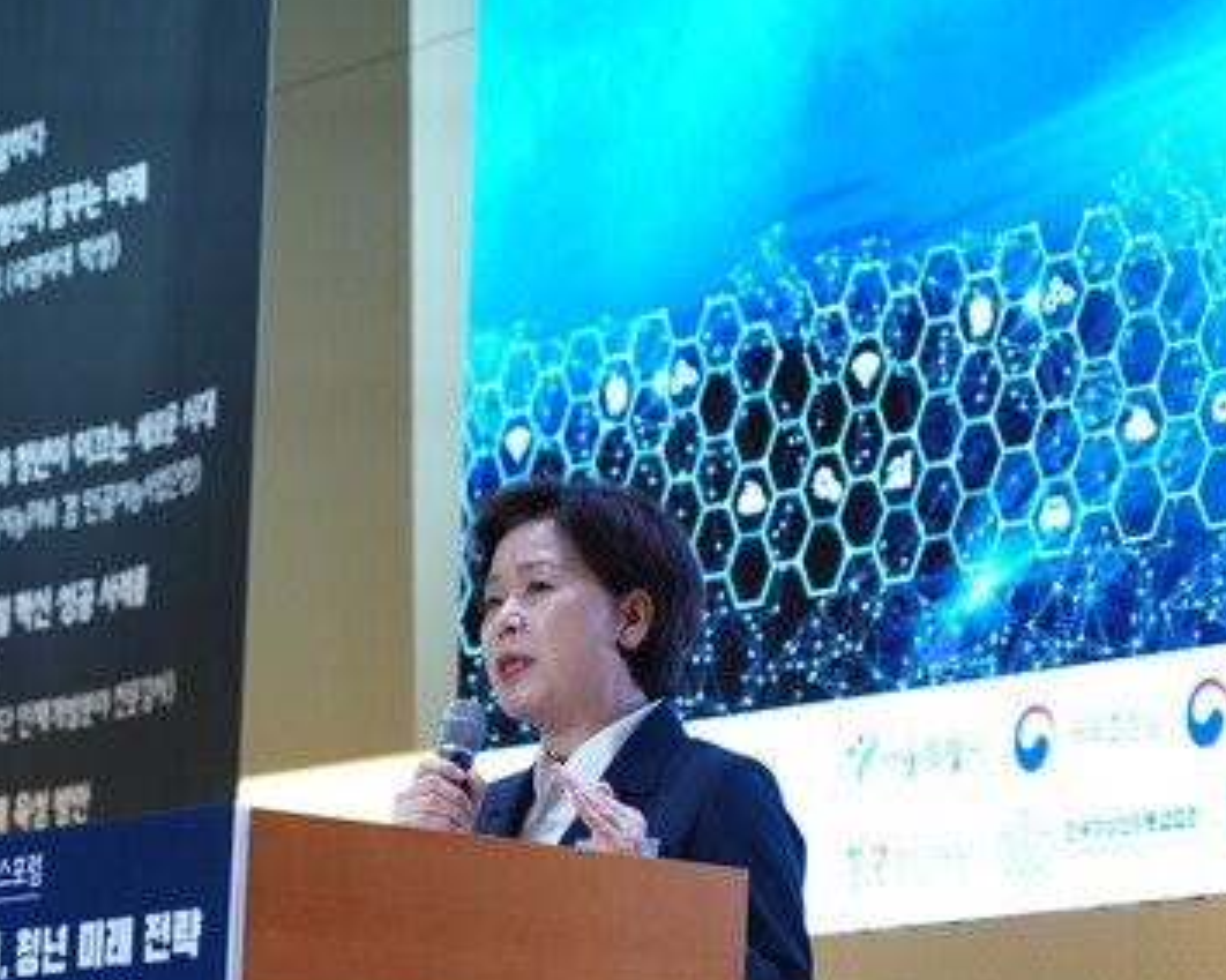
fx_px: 6058
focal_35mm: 167
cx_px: 682
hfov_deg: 11.6
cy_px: 665
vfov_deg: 9.2
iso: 3200
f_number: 4
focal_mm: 105
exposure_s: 1/200
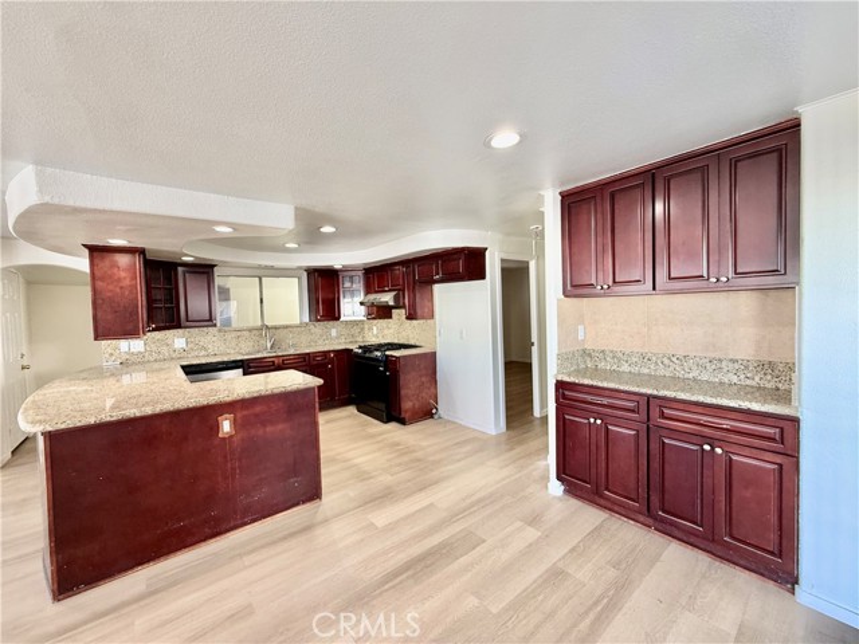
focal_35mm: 14
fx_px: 347
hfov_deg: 102.1
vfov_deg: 85.7
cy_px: 322
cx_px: 430
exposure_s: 1/120
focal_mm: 2.22
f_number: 2.2
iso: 160
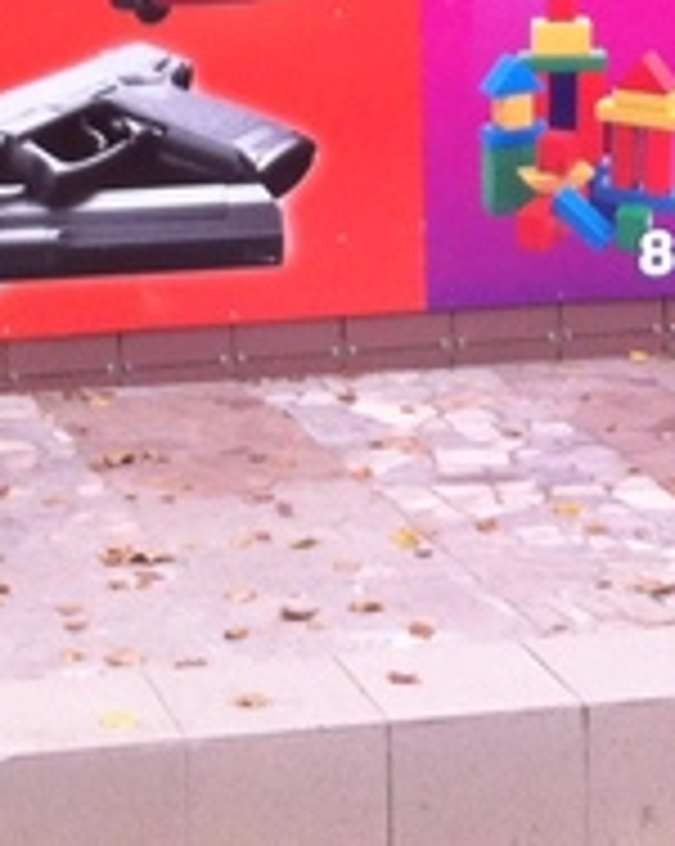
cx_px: 202
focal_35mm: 127
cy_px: -302
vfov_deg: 14.4
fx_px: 3177
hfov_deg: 12.1
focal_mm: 3.85
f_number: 2.8
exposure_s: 1/40
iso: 100
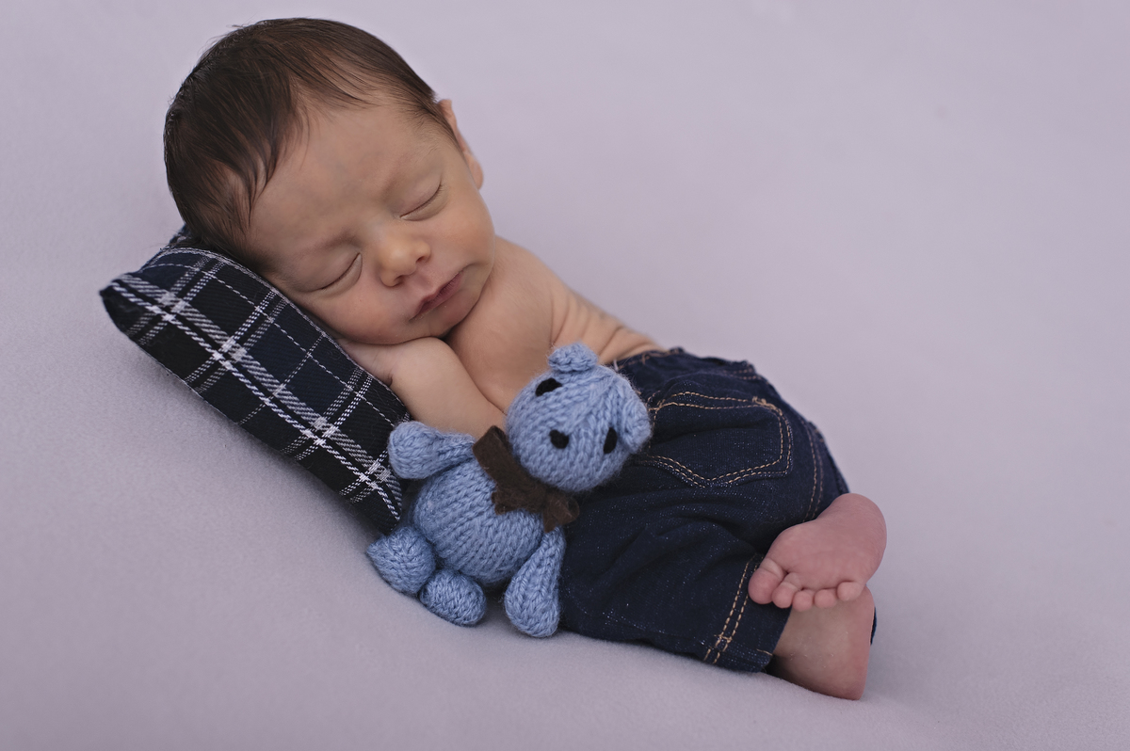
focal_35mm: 35
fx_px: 1098
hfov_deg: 54.5
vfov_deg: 37.8
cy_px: 376
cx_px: 565
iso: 400
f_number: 3.5
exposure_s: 1/250
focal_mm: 35
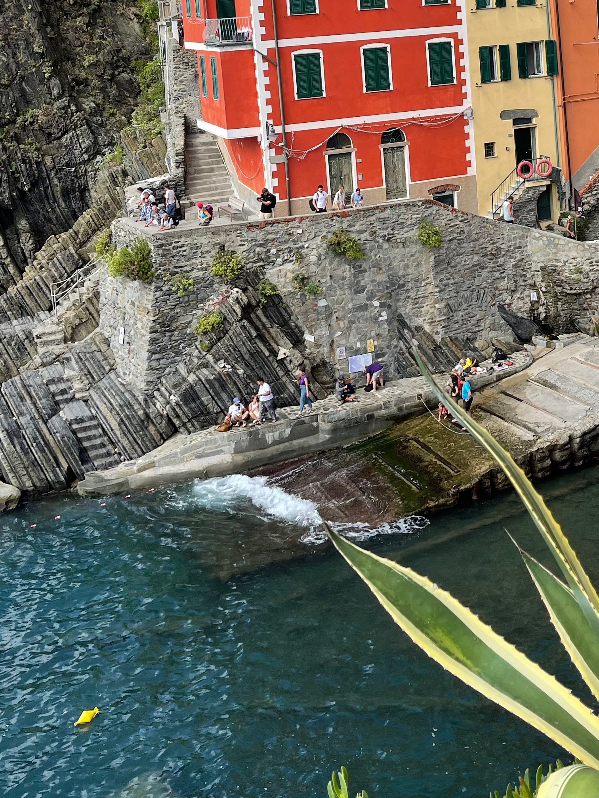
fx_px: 1200
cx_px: 448
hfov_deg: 27.7
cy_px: 78
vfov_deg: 34.7
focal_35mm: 52
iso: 32
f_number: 1.6
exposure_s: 1/2433
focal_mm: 5.1
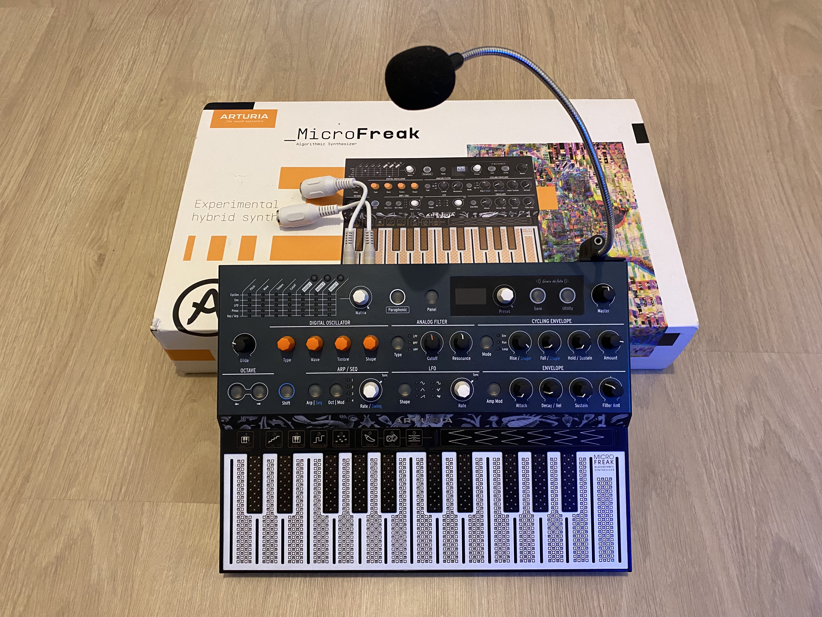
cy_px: 308
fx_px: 617
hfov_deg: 67.3
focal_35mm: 26
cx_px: 411
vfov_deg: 53.1
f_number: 1.8
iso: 400
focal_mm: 4.25
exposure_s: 1/33
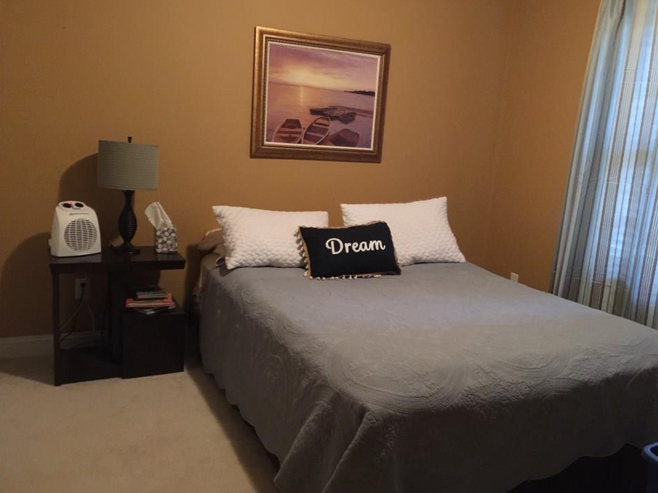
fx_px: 589
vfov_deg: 45.4
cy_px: 249
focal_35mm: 31
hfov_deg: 58.3
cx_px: 348
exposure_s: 1/4
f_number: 2.2
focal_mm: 4.15
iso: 125
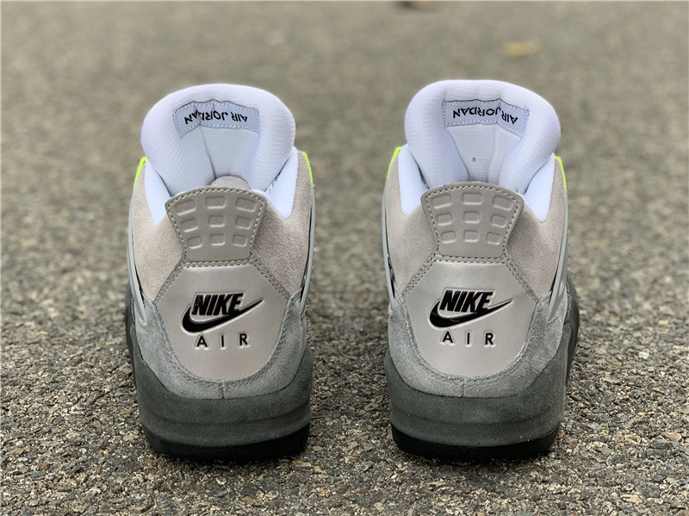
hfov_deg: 36.8
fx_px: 1034
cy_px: 258
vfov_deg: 28.0
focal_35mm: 52
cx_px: 344
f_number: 2.4
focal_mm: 6
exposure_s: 1/122
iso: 20
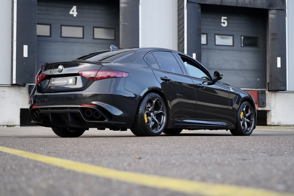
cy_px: 98
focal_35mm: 69
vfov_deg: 19.7
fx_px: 563
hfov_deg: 29.2
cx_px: 147
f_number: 5.6
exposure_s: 1/160
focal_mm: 69
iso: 500
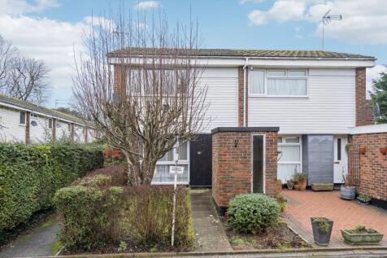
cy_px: 129
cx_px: 194
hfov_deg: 73.8
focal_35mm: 24
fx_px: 258
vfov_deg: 53.1
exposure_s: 1/50
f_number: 4.5
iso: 320
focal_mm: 24
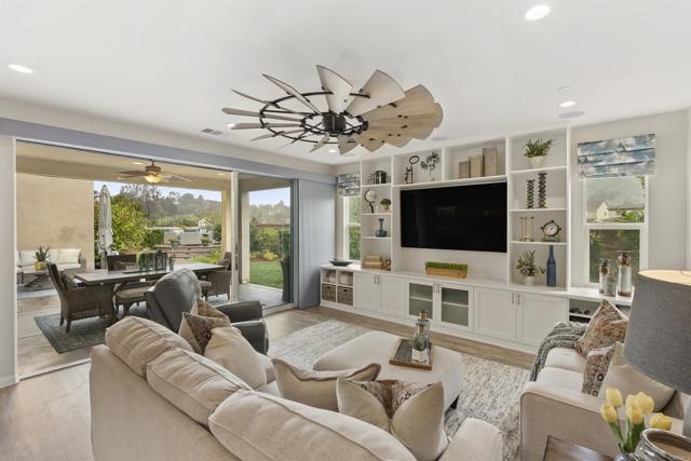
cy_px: 230
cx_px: 346
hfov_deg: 96.7
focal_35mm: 16
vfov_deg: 73.8
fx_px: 307
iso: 500
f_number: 8
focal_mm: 16
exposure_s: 1/30
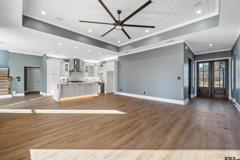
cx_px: 120
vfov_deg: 77.3
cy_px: 80
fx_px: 100
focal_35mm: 15
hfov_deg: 100.4
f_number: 8
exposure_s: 1/50
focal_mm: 15
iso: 800
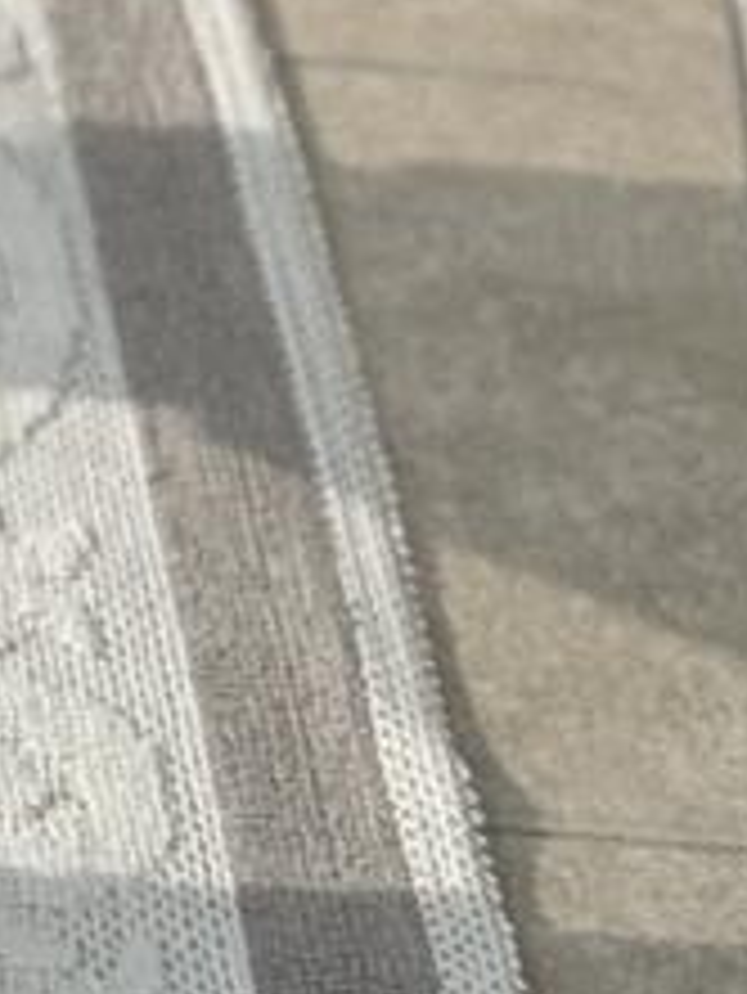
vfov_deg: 6.6
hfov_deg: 5.0
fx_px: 8307
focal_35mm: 289
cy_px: -1163
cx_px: -1152
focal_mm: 6.76
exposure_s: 1/596
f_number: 1.78
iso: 64
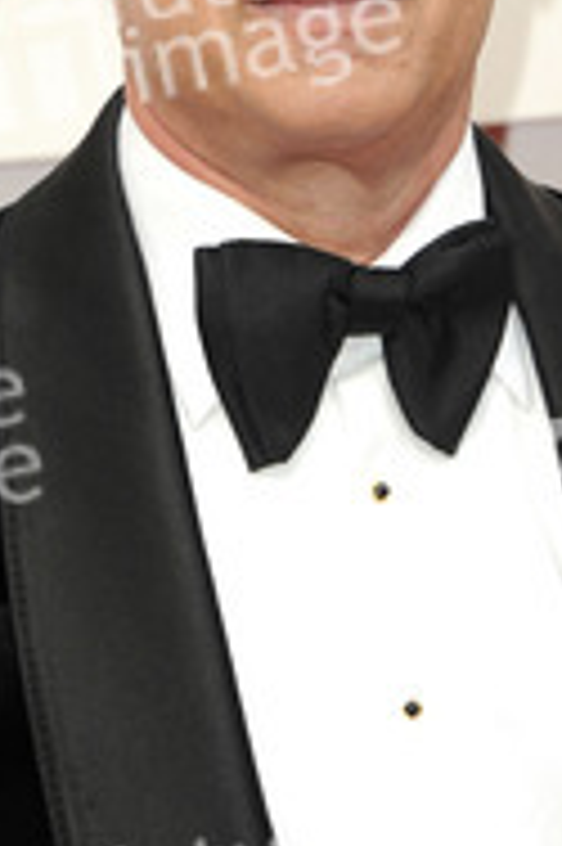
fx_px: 9993
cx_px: 303
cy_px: 252
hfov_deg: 3.2
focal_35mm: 426
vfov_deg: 4.8
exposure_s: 1/250
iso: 1250
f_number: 7.1
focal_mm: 200
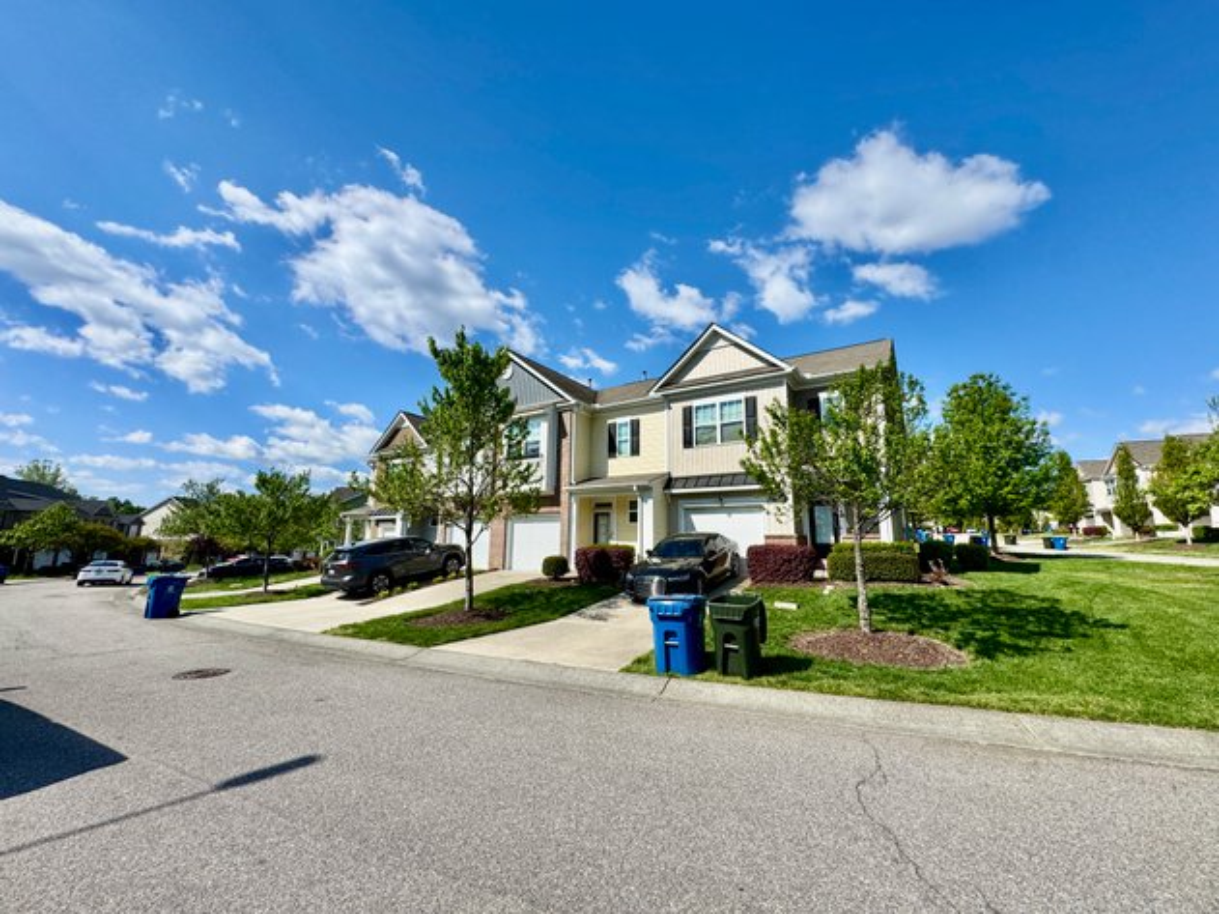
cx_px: 610
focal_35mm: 14
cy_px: 457
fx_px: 493
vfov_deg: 85.7
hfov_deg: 102.1
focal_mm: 2.22
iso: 50
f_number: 2.2
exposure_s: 1/2342
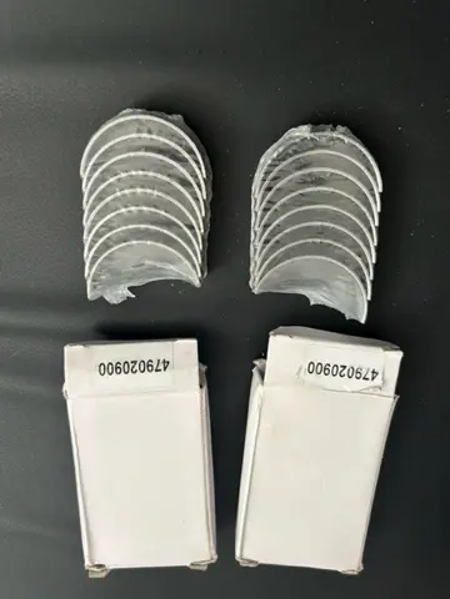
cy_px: 300
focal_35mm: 26
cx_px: 225
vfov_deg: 67.3
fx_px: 451
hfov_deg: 53.1
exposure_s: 1/50
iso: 160
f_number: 1.5
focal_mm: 5.7
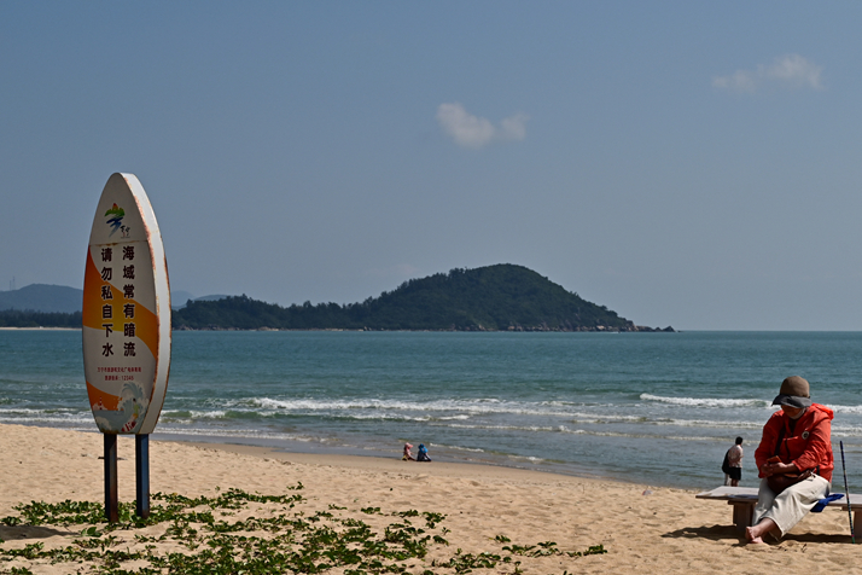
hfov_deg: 25.6
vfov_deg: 17.2
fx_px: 1891
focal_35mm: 79
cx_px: 531
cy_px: 437
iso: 125
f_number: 10
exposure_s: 1/500
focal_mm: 47
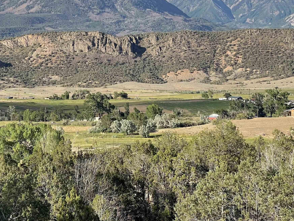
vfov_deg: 13.1
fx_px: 960
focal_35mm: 113
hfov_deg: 17.4
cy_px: 49
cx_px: 110
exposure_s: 1/919
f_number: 2.2
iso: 20
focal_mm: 7.5
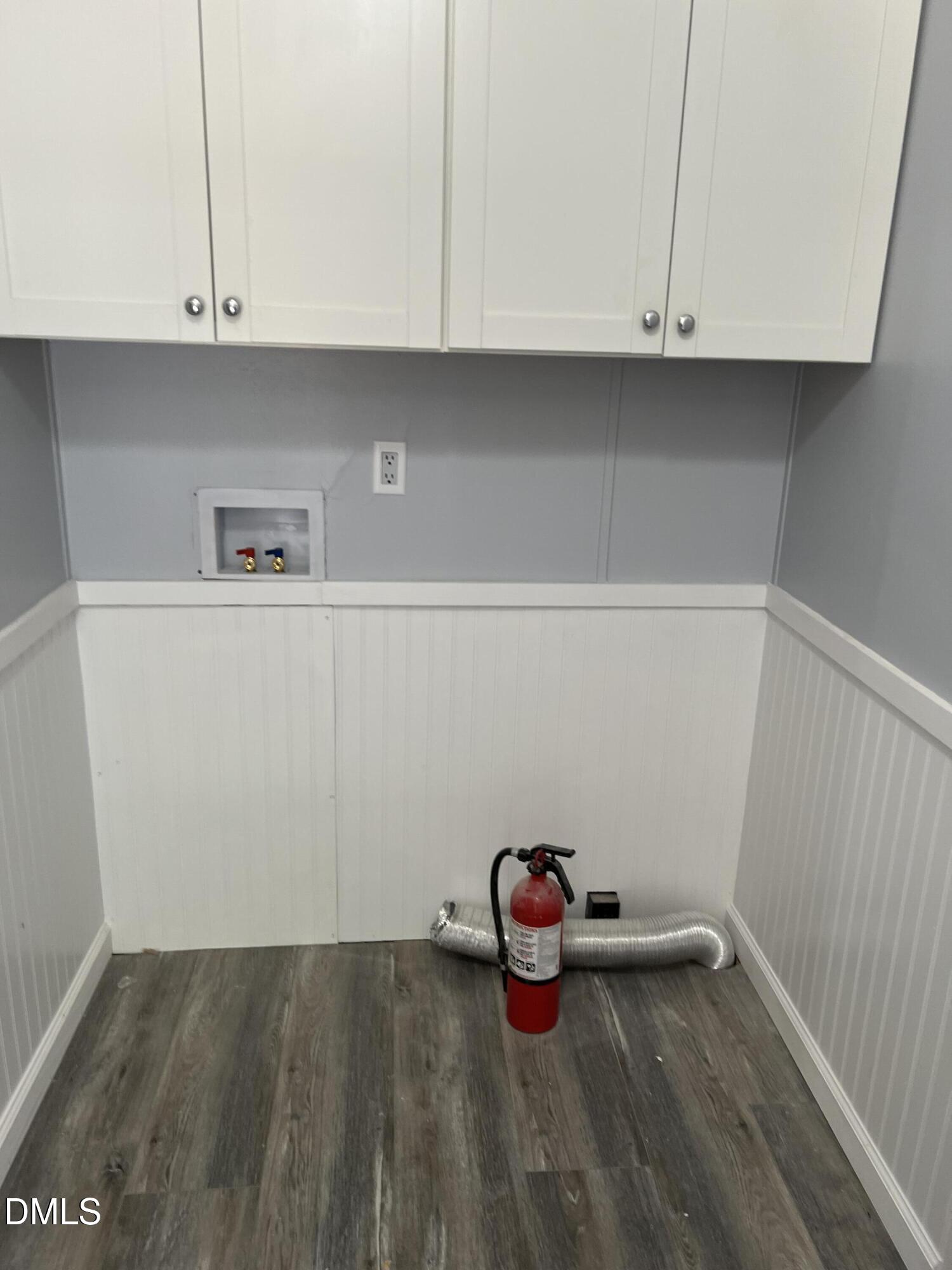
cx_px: 476
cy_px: 635
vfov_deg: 67.3
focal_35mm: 26
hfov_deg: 53.1
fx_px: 953
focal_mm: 5.7
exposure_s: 1/60
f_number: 1.5
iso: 64
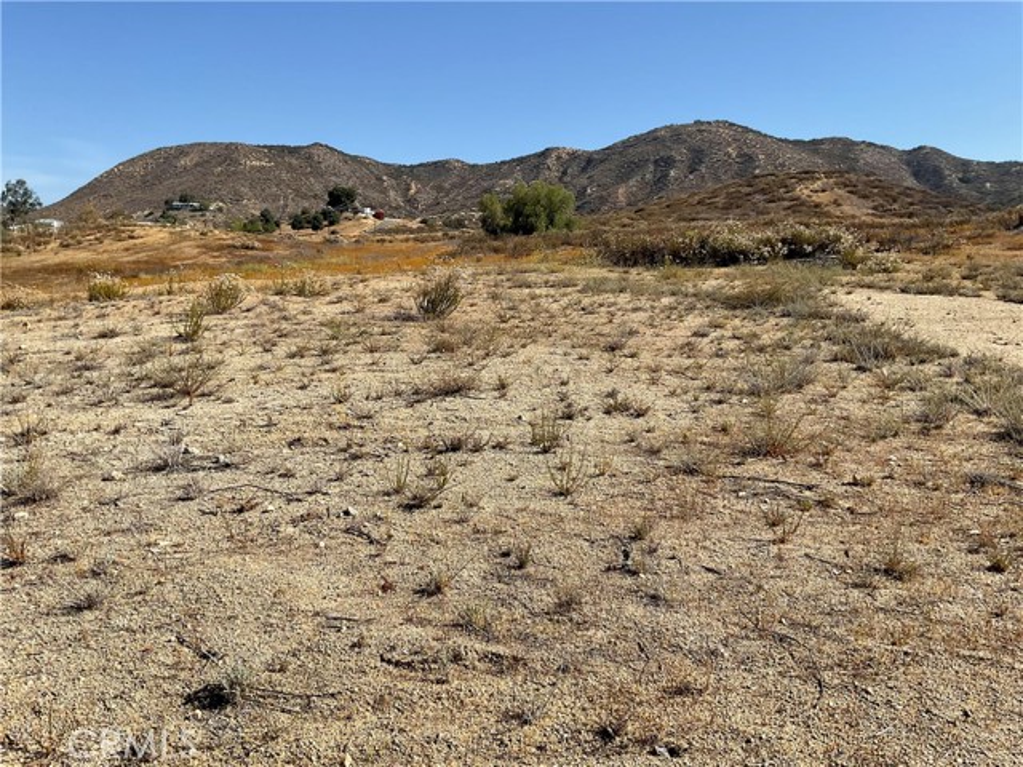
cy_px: 384
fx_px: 857
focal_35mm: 29
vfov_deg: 48.2
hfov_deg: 61.7
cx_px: 512
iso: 16
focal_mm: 3
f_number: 1.8
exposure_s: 1/2227
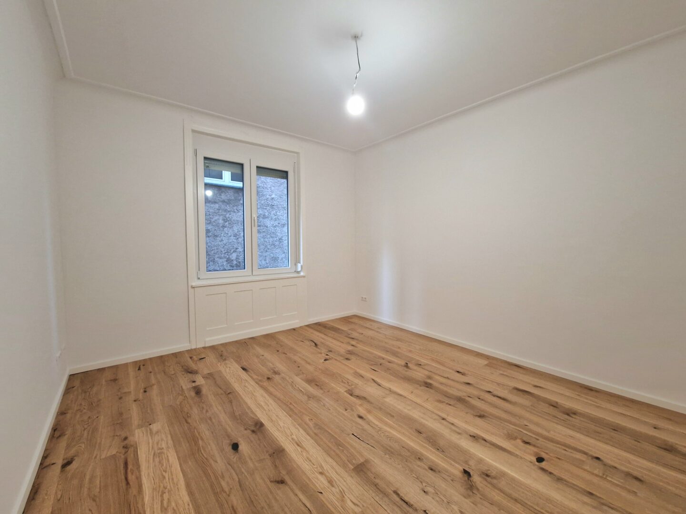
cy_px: 257
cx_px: 343
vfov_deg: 89.9
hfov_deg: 106.2
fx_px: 258
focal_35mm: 13
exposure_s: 1/50
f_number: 2.2
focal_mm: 2.2
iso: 400
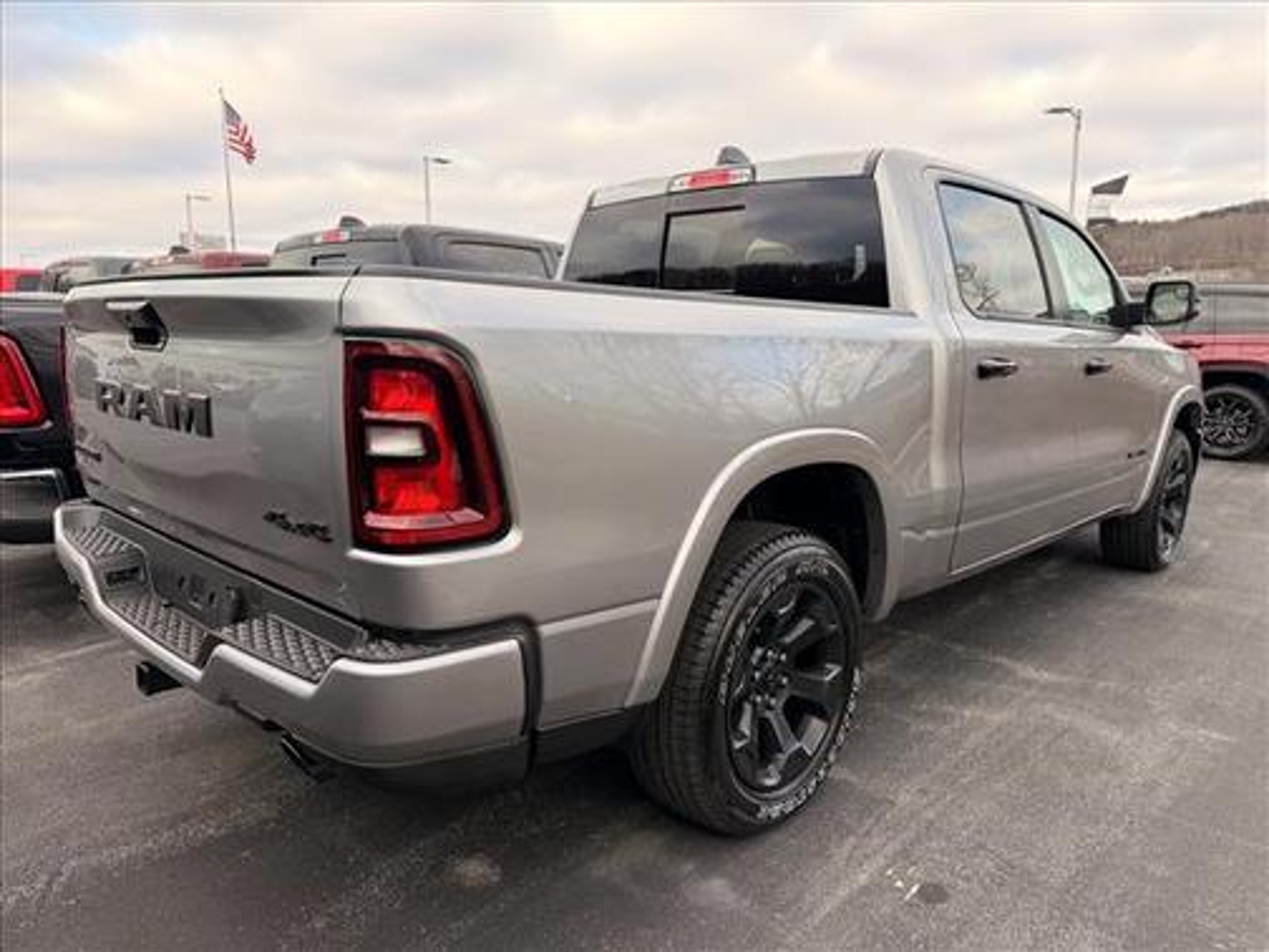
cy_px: 476
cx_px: 634
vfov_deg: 56.8
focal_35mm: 24
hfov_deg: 71.6
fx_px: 880
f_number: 1.78
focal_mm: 6.76
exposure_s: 1/617
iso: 80
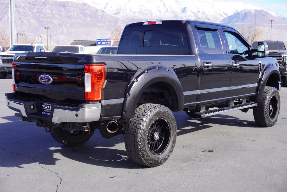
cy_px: 96
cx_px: 144
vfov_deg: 29.0
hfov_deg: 42.3
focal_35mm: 46
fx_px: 371
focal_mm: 31
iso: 100
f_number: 8
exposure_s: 1/100
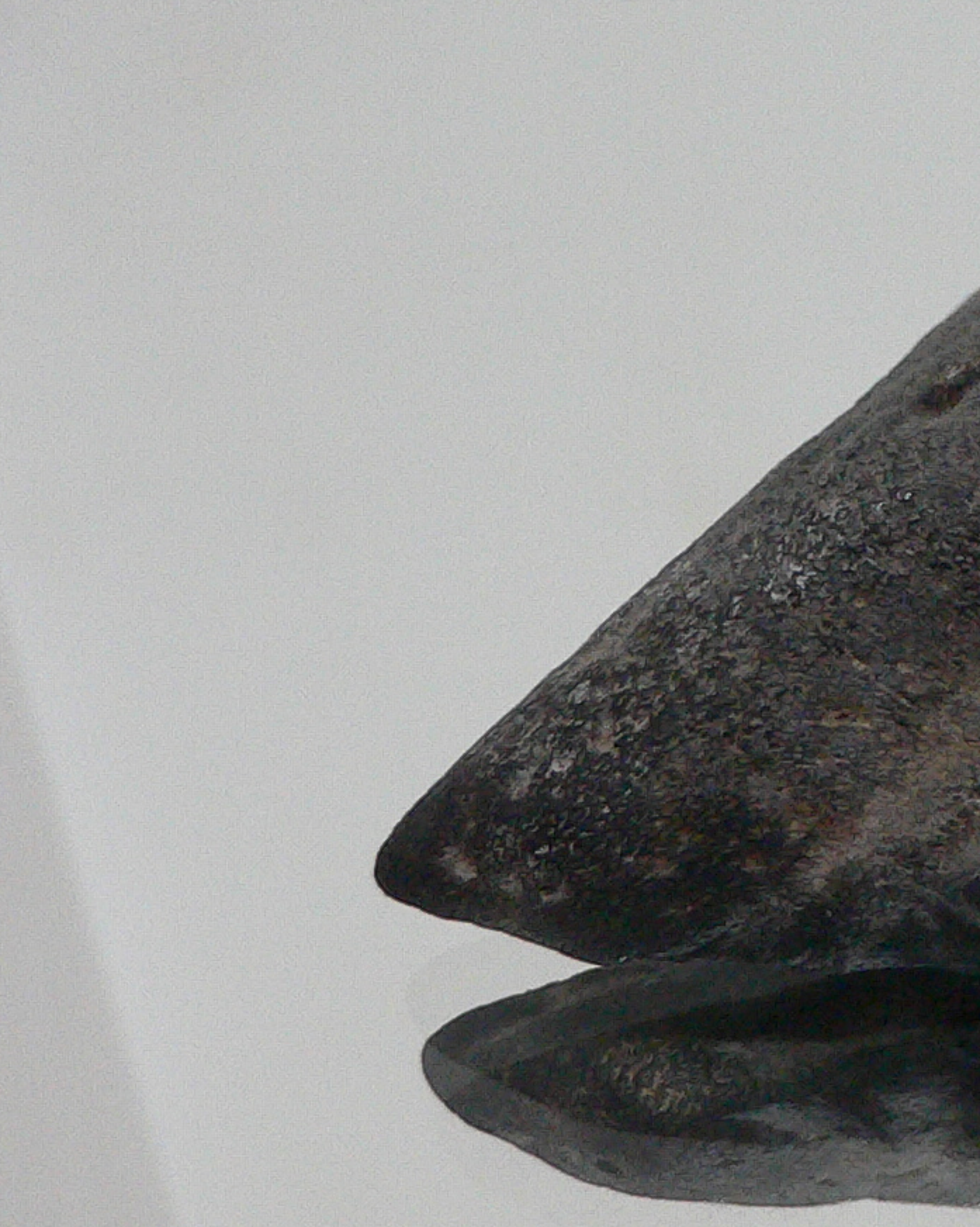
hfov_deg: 17.7
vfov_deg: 24.1
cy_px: 633
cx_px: 1402
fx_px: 2866
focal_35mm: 79
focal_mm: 4.6
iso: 200
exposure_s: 1/50
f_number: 2.8
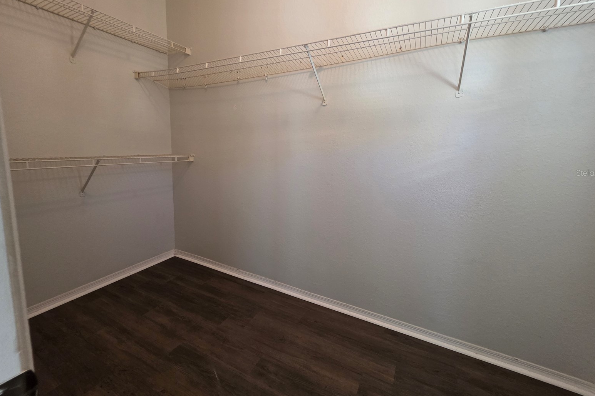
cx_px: 305
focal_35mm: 14
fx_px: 231
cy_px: 173
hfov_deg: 104.2
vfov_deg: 80.8
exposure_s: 1/60
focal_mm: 2.2
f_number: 1.9
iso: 400
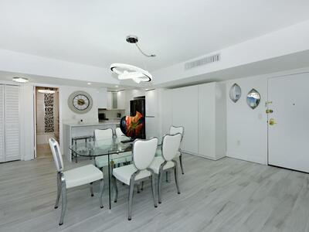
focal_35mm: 16
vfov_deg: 78.1
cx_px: 154
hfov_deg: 94.5
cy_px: 116
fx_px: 143
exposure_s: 1/160
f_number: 5.6
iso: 320
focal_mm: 16
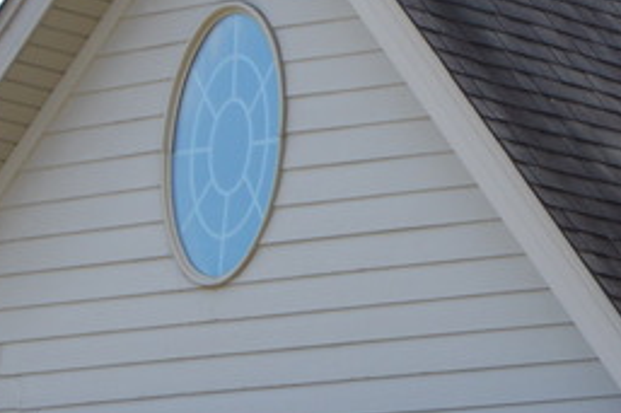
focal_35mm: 284
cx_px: 1191
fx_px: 4896
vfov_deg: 4.8
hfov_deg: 7.0
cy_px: 478
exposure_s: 1/160
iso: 100
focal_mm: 30
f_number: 6.3
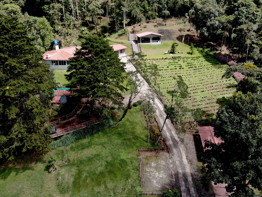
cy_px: 98
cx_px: 131
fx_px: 280
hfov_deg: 50.1
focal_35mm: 37
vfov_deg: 38.7
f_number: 3.4
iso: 100
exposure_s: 1/400
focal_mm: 6.35
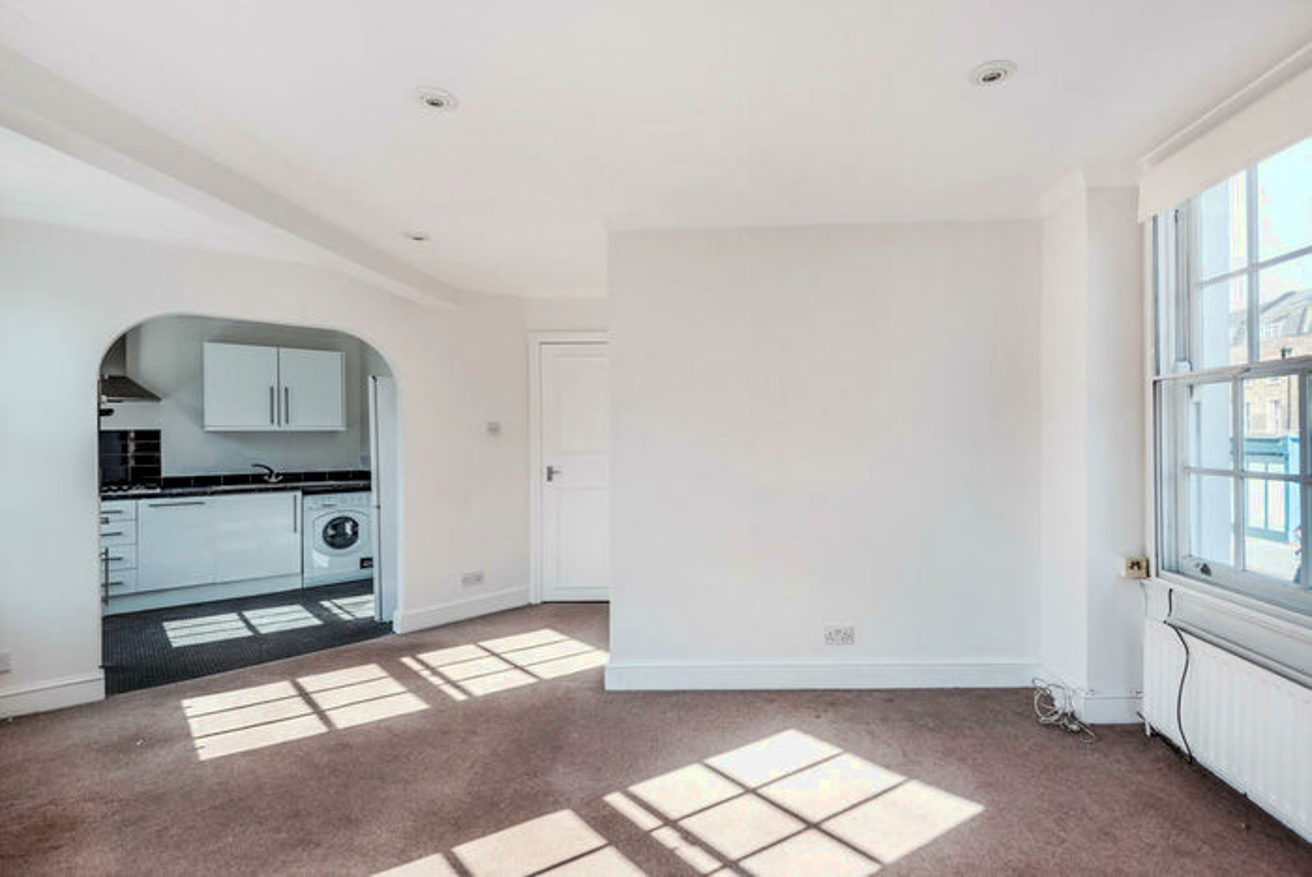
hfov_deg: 96.7
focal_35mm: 16
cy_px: 438
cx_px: 656
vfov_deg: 73.9
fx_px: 584
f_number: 8
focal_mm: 16
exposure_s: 1/200
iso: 250
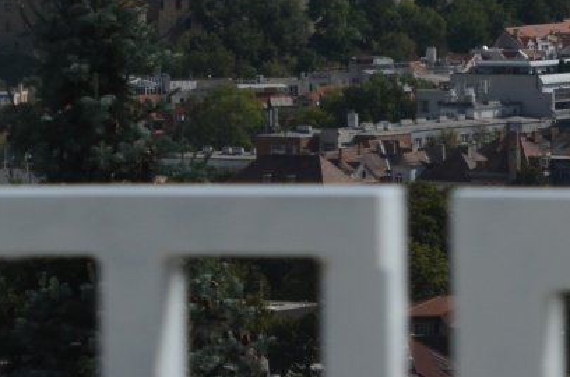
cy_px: -210
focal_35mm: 294
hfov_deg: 7.0
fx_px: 4644
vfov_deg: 4.6
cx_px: 214
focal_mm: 50
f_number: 6.3
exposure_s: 1/160
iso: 125
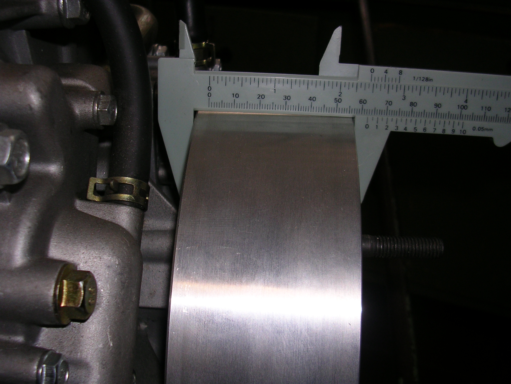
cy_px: 192
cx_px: 256
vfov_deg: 37.7
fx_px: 561
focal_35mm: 38
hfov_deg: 49.0
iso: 50
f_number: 2.8
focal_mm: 5.8
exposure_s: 1/60.1
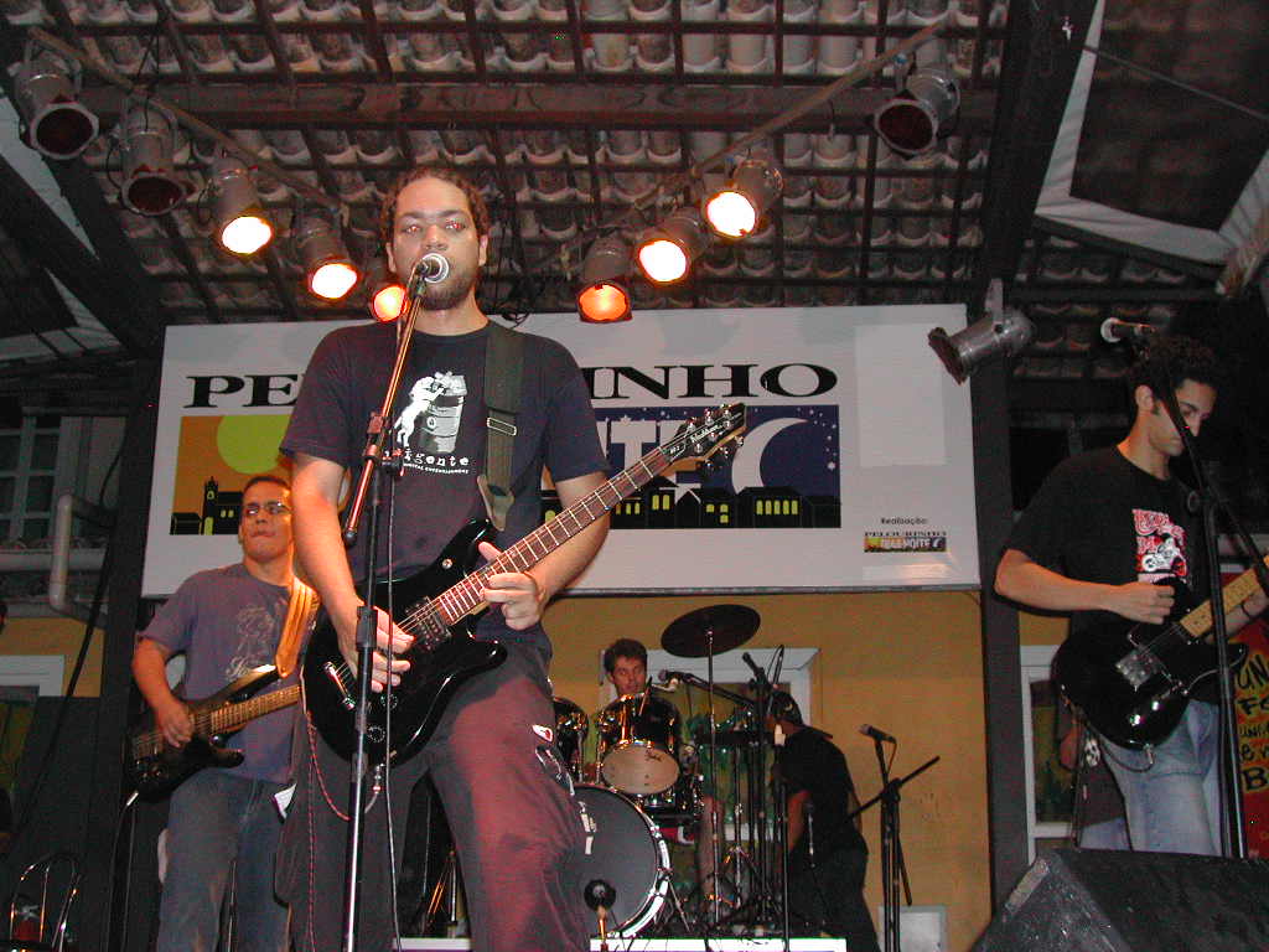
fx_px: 1540
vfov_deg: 34.3
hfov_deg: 44.8
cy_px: 476
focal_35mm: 42
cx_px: 634
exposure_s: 1/60
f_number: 2.9
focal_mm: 9
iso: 400
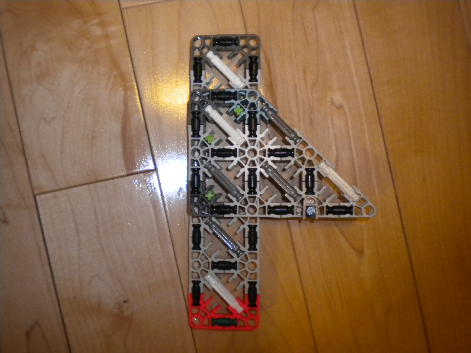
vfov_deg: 35.1
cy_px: 176
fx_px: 558
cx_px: 236
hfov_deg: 45.8
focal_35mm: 41
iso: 400
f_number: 3.5
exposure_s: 1/30
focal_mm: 7.4
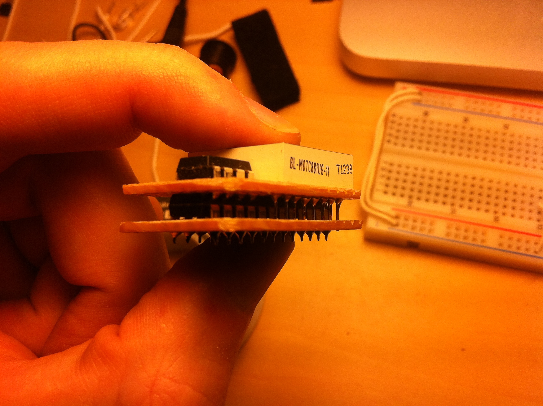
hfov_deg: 52.7
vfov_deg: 40.6
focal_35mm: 35
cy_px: 203
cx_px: 272
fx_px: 548
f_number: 2.8
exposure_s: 1/321
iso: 80
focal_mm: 3.85
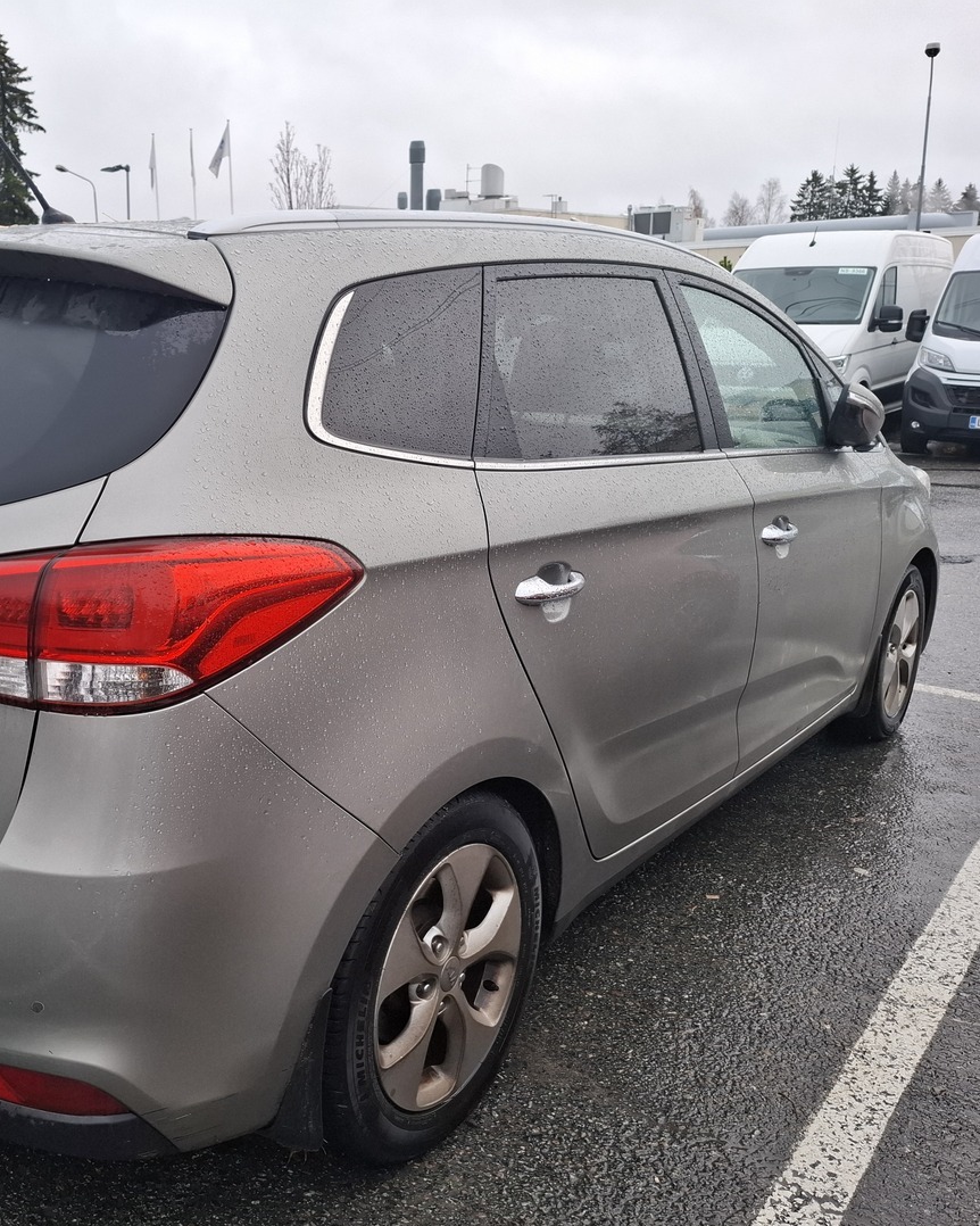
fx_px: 1088
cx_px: 309
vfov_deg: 58.8
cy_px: 613
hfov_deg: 47.5
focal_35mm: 30
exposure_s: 1/100
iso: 50
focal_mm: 5.54
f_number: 1.8
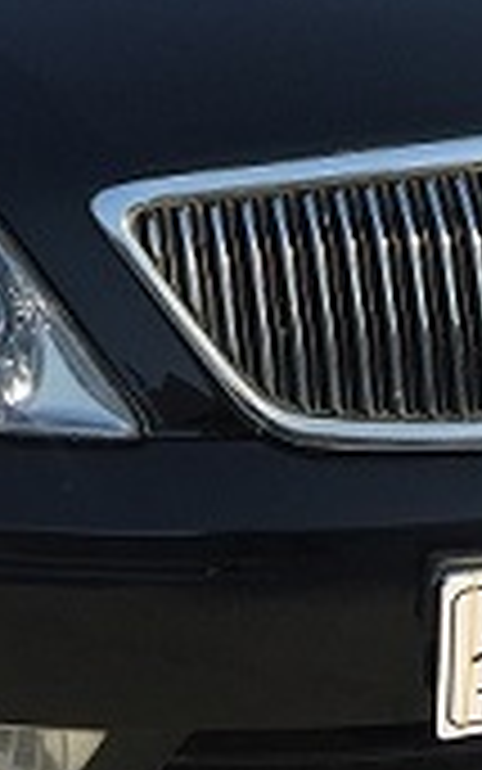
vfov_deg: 18.5
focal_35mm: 103
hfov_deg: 12.7
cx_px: 336
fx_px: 2163
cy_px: -288
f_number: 2.2
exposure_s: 1/1163
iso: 32
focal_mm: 4.15
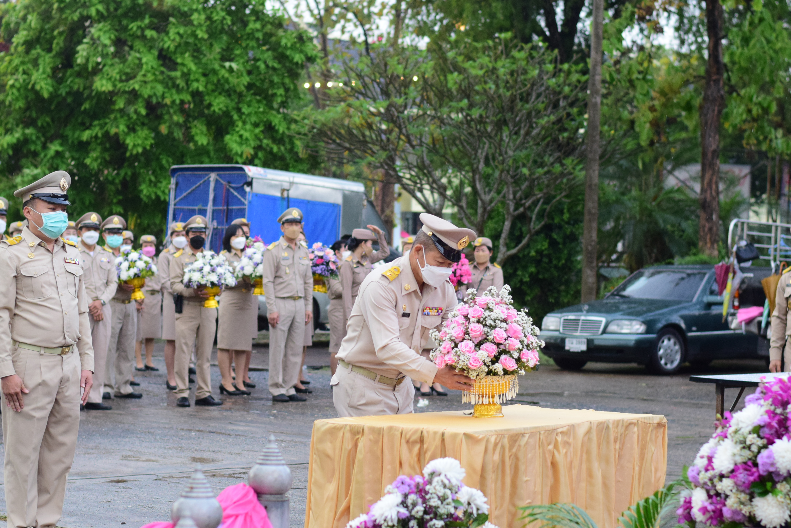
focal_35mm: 91
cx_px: 378
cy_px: 284
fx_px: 2000
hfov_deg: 22.4
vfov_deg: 15.0
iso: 1600
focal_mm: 50
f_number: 3.2
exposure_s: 1/500
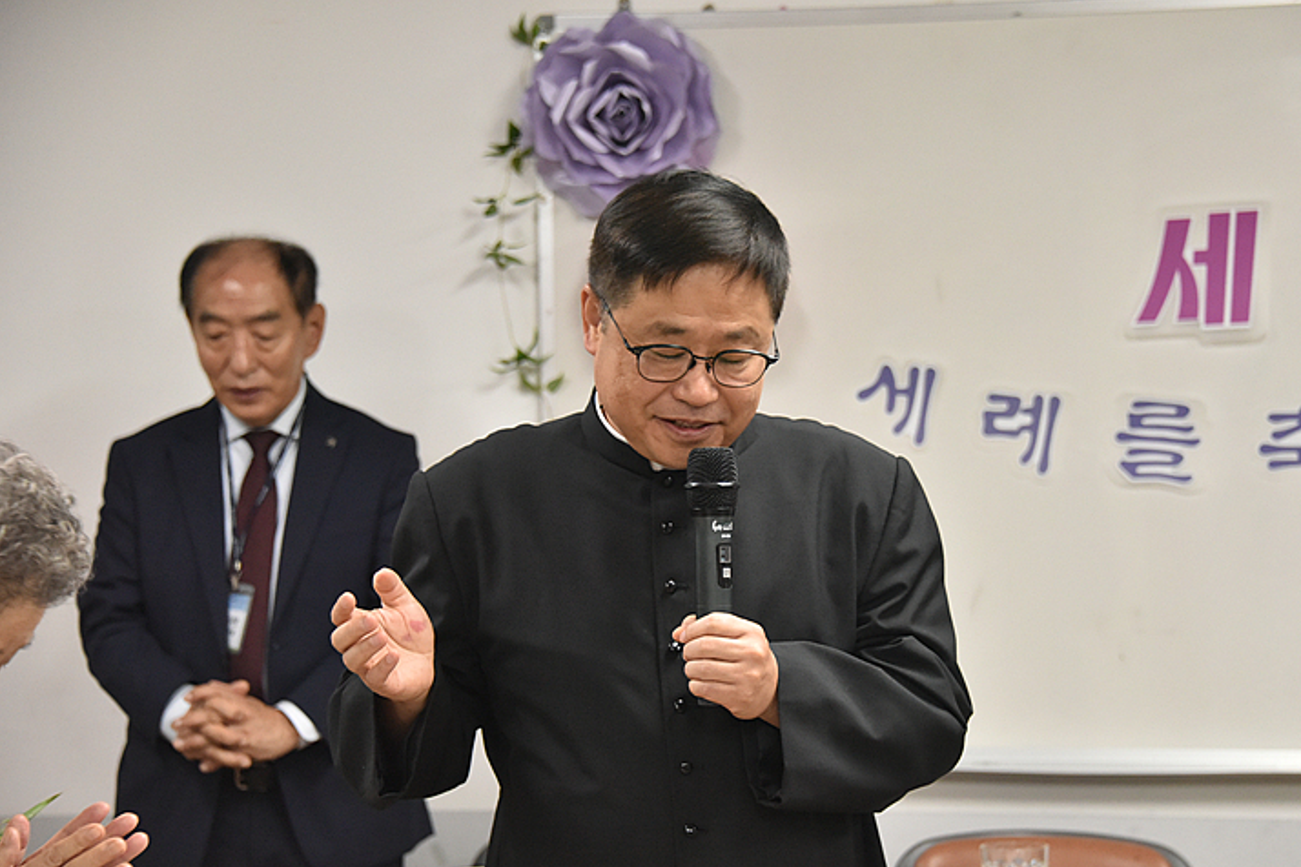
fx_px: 4047
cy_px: 471
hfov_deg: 18.3
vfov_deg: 12.2
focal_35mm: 112
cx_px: 725
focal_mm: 100
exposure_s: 1/125
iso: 3600
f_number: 5.3
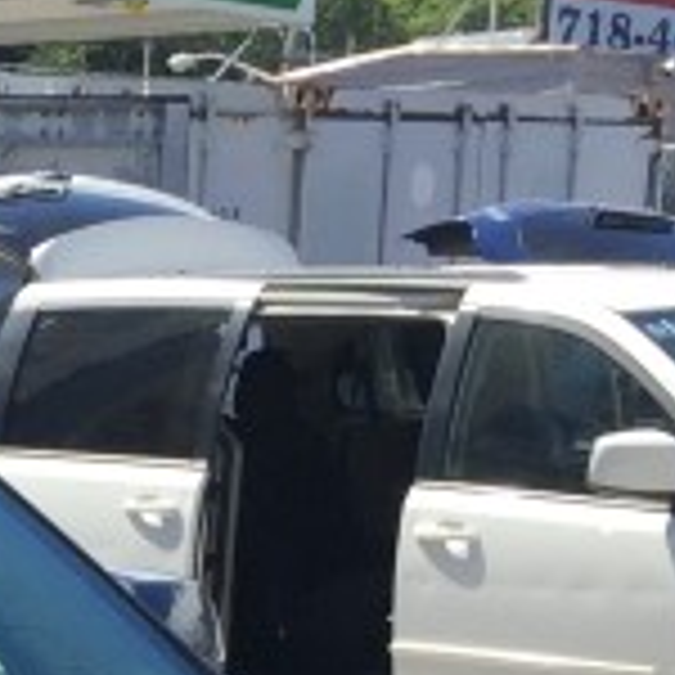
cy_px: 1485
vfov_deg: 9.2
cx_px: -500
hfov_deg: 9.5
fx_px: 3861
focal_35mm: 175
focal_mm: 4.15
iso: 32
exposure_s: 1/1276
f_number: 2.2
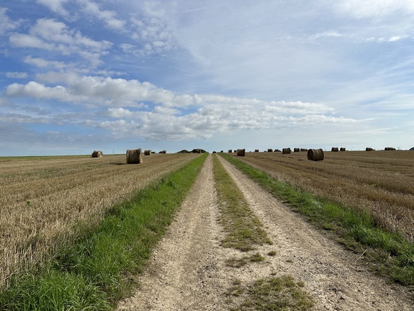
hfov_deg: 71.6
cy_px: 156
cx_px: 207
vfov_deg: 56.8
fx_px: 287
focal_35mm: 24
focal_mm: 6.86
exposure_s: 1/10753
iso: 80
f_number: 1.78
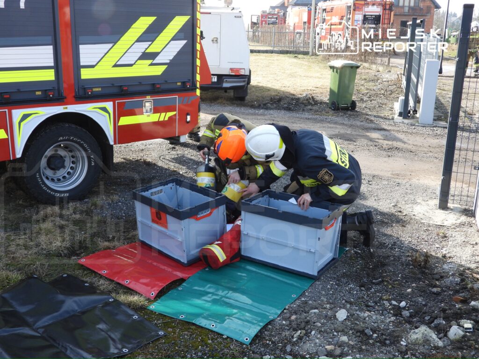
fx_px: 526
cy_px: 180
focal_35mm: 38
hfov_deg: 49.0
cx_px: 240
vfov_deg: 37.7
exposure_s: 1/250
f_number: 3.2
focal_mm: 6.8
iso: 100
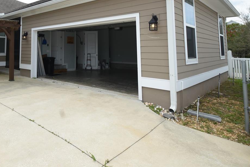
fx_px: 181
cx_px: 57
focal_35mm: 26
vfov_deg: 46.6
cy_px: 30
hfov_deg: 64.4
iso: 100
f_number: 7.1
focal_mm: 10
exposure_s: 1/200
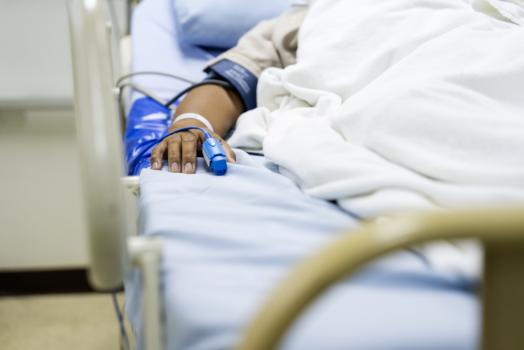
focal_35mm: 70
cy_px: 175
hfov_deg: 28.8
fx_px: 1019
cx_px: 262
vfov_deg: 19.5
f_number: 2.8
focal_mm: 70
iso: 1000
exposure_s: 1/125
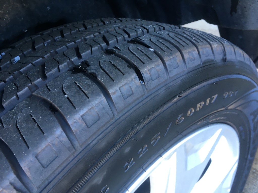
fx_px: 216
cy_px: 96
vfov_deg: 48.2
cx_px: 129
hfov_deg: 61.7
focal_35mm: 29
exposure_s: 1/30
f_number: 2.2
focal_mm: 4.15
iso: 50
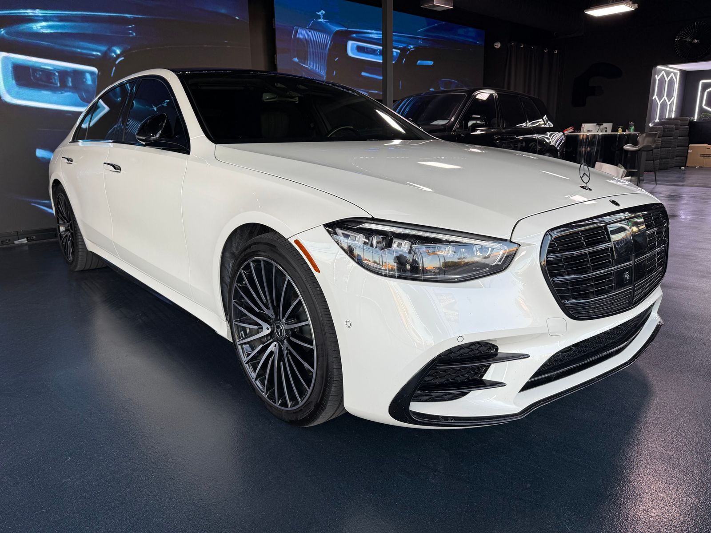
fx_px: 493
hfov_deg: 71.6
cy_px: 266
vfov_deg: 56.8
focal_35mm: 24
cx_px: 356
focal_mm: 6.76
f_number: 1.78
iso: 50
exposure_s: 1/135
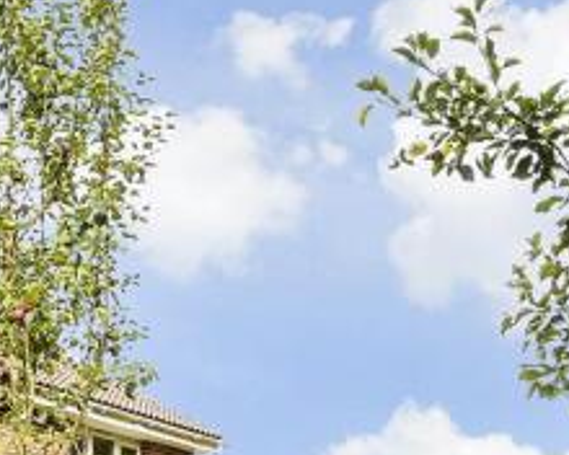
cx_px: 78
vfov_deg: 19.1
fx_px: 1179
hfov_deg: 26.4
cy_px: 684
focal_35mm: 70
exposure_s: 1/40
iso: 160
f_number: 8
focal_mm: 11
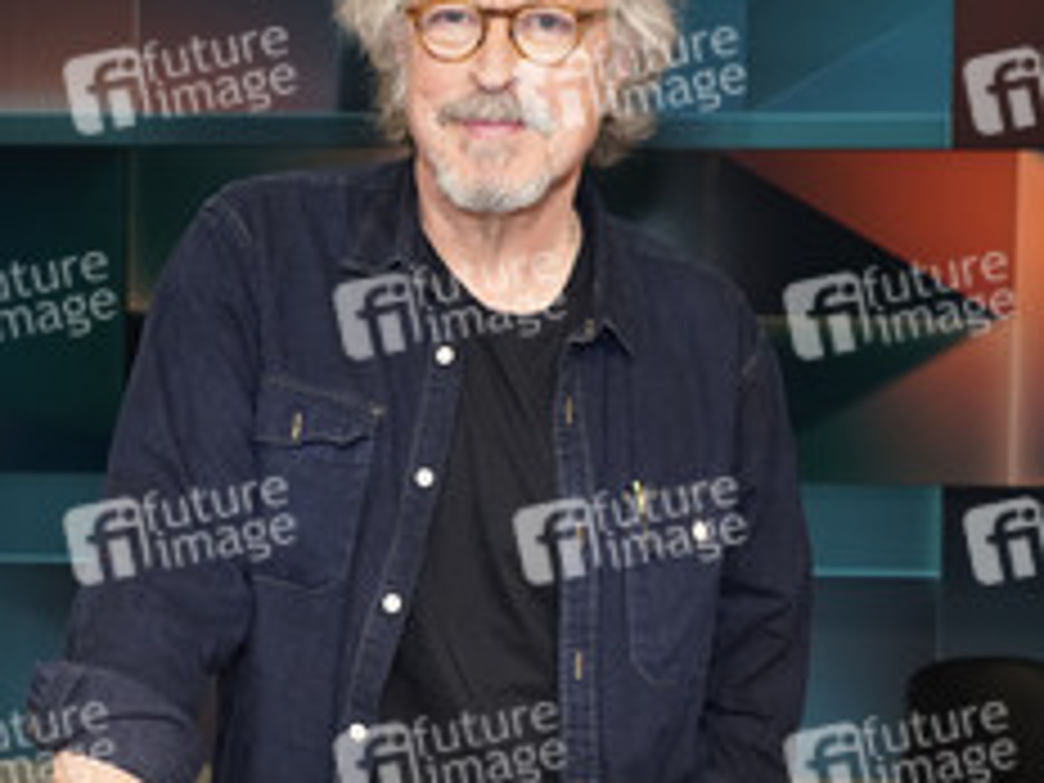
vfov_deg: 25.2
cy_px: 418
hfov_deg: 33.2
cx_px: 511
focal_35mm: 58
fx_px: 1749
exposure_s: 1/160
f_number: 5
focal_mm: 31
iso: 2000
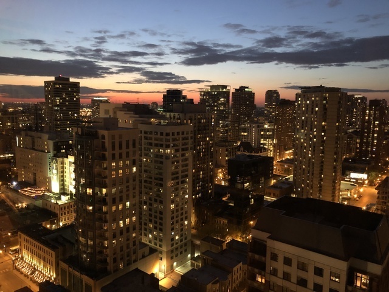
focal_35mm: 28
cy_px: 146
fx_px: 315
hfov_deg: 63.4
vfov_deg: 49.7
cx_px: 194
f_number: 1.8
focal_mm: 3.99
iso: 125
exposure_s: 1/4
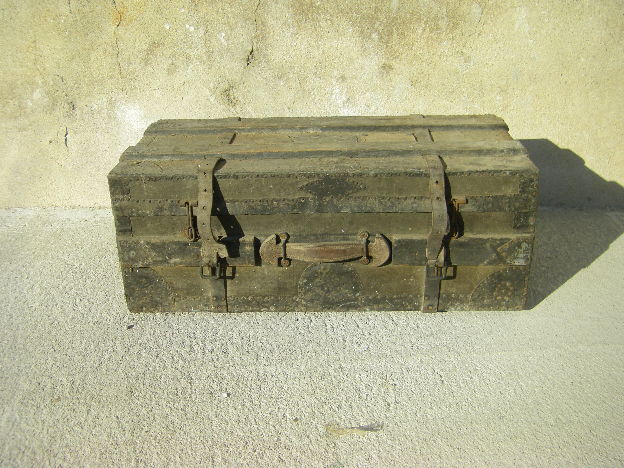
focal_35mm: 39
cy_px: 234
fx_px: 703
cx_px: 310
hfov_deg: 47.9
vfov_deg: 36.8
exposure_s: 1/200
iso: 64
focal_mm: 6.3
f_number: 7
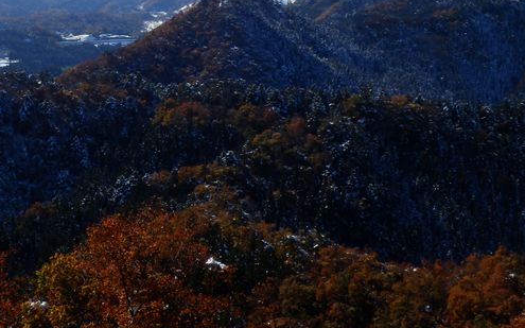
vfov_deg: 12.1
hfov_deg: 19.3
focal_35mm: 108
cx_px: 195
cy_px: 61
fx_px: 1545
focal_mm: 11.1
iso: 80
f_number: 4.6
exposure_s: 1/800
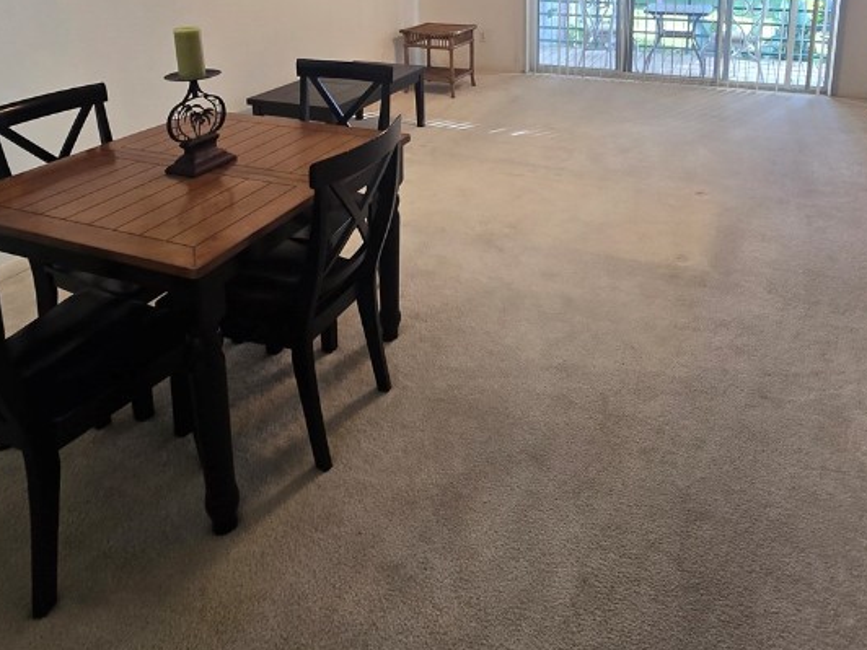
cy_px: 83
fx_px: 626
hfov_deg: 69.2
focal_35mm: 25
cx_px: 473
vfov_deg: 49.7
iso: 125
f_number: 2.2
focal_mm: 2.2
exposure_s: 1/60
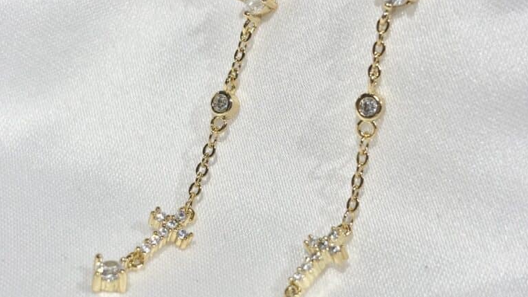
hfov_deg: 27.9
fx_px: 1064
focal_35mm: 76
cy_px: 152
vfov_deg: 15.9
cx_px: 264
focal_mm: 5.96
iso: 32
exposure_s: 1/301
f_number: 1.6
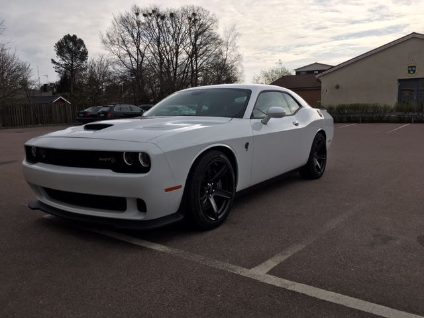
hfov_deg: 61.7
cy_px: 159
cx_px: 212
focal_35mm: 29
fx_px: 355
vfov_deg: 48.2
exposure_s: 1/1603
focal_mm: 4.15
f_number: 2.2
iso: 25
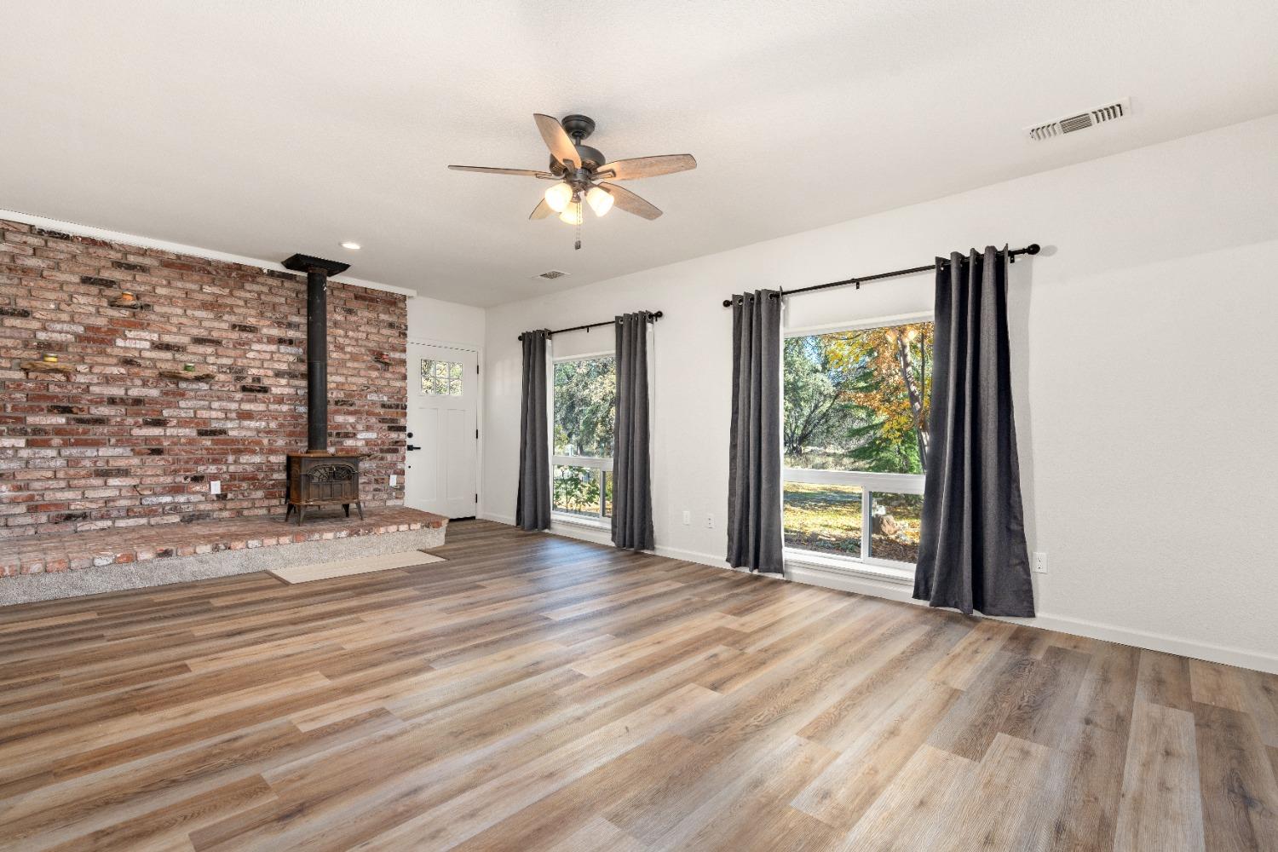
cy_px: 426
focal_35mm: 16
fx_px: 568
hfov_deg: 96.7
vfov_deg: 73.7
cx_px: 639
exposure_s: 1/5
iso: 320
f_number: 8
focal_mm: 16
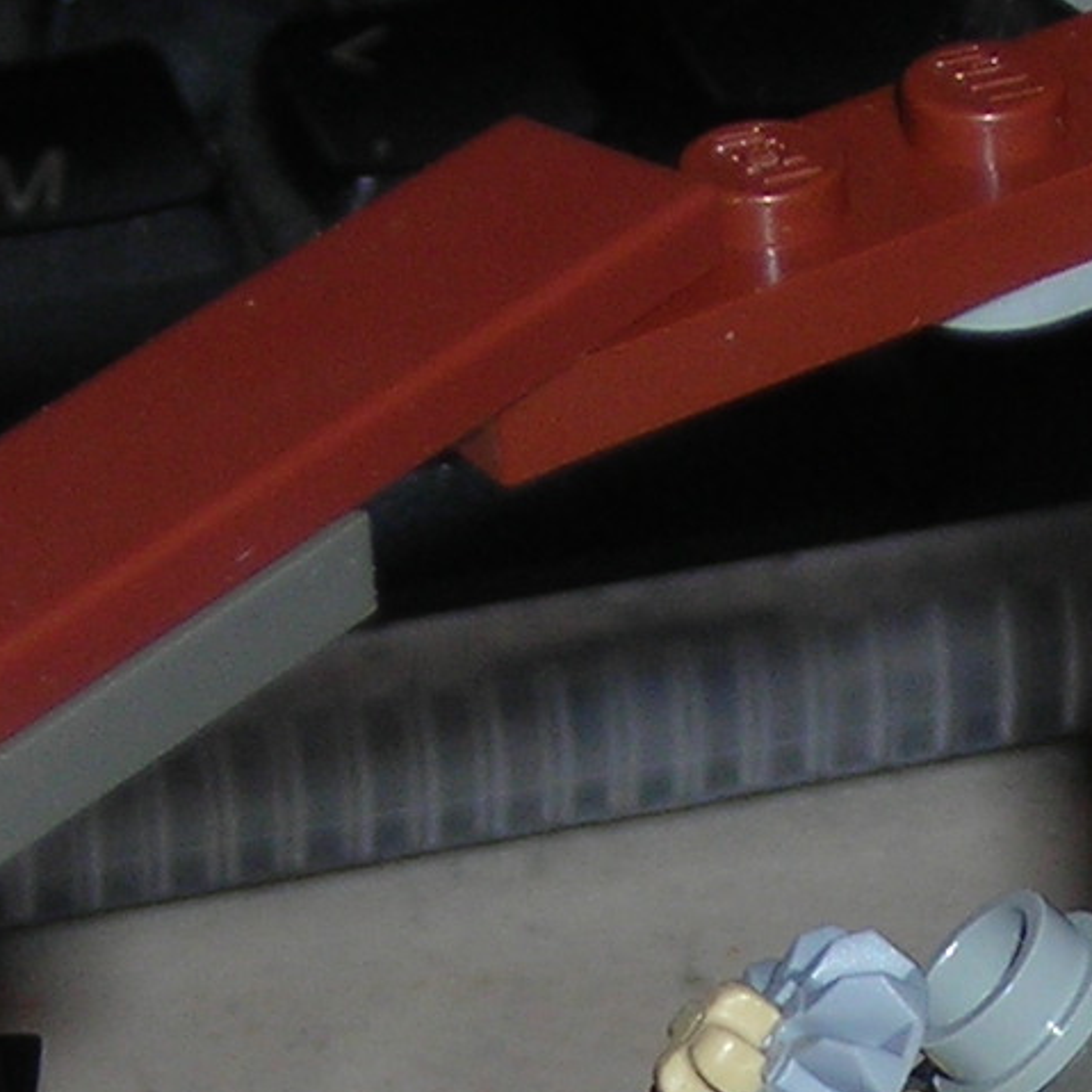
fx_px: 9387
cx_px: 1329
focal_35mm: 263
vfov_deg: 6.5
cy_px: 1847
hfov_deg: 6.6
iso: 50
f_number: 3.6
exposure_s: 1/60.1
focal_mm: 9.1
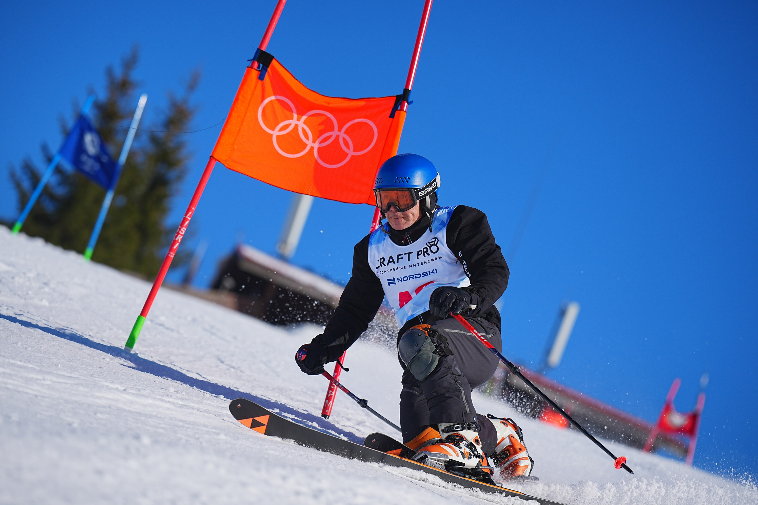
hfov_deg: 13.7
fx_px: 3158
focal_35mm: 150
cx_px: 376
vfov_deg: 9.1
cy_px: 288
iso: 100
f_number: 2.8
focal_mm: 131
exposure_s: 1/5000
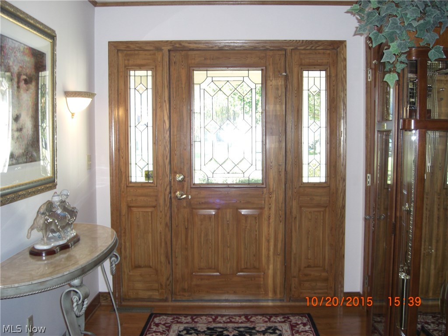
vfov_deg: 37.7
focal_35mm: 38
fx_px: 492
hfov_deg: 49.0
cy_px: 168
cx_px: 224
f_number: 2.8
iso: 200
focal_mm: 7.9
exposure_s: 1/60
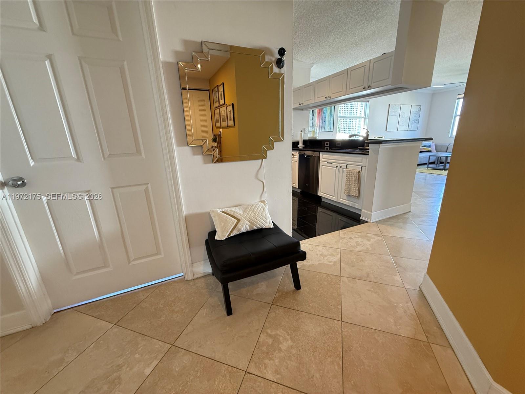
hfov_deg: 102.1
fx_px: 212
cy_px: 197
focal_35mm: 14
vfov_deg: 85.7
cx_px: 262
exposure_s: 1/60
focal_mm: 2.22
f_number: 2.2
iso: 250
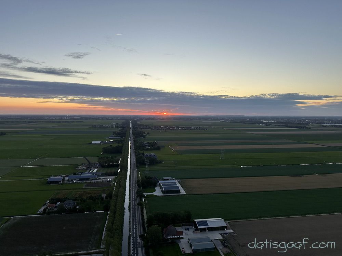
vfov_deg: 56.8
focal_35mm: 24
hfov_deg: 71.6
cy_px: 128
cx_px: 171
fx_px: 237
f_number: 1.78
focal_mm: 6.86
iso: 80
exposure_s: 1/676
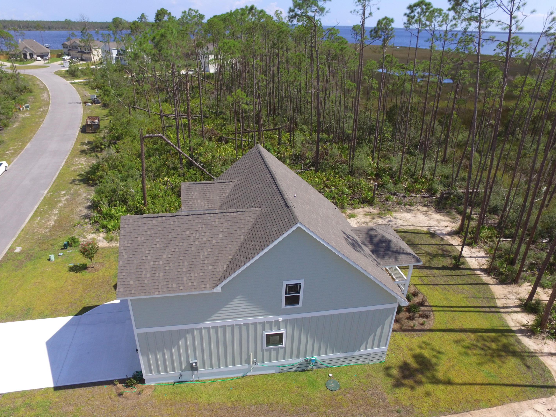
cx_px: 271
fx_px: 337
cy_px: 213
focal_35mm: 21
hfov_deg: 79.0
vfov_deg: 63.4
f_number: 2.8
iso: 100
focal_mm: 3.61
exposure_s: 1/1105
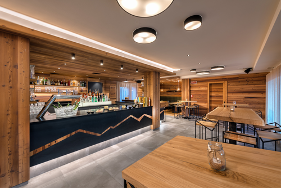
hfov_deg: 104.2
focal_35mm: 14
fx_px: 109
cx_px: 140
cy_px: 94
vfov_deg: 81.3
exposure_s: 2
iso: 200
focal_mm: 14
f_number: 14
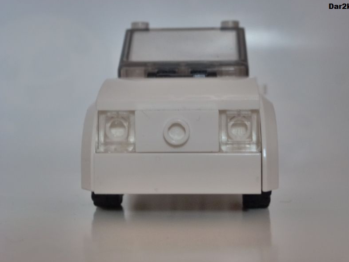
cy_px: 130
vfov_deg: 27.5
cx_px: 177
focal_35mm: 53
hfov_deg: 36.2
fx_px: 534
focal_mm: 9.4
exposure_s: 1/2
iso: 400
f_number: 4.3
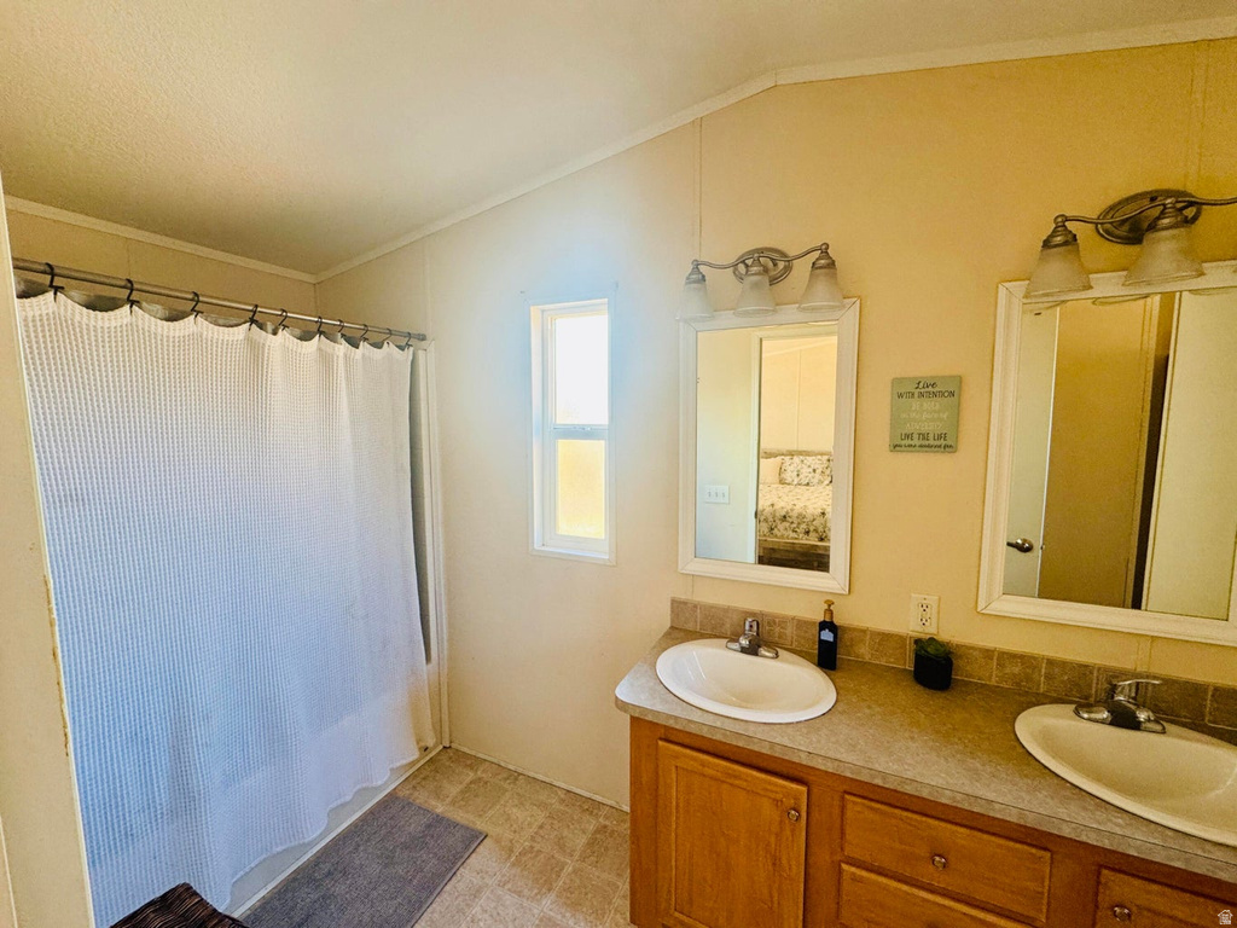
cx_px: 618
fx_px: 500
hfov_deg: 102.1
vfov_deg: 85.7
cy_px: 464
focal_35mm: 14
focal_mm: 2.22
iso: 250
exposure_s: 1/120
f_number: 2.2
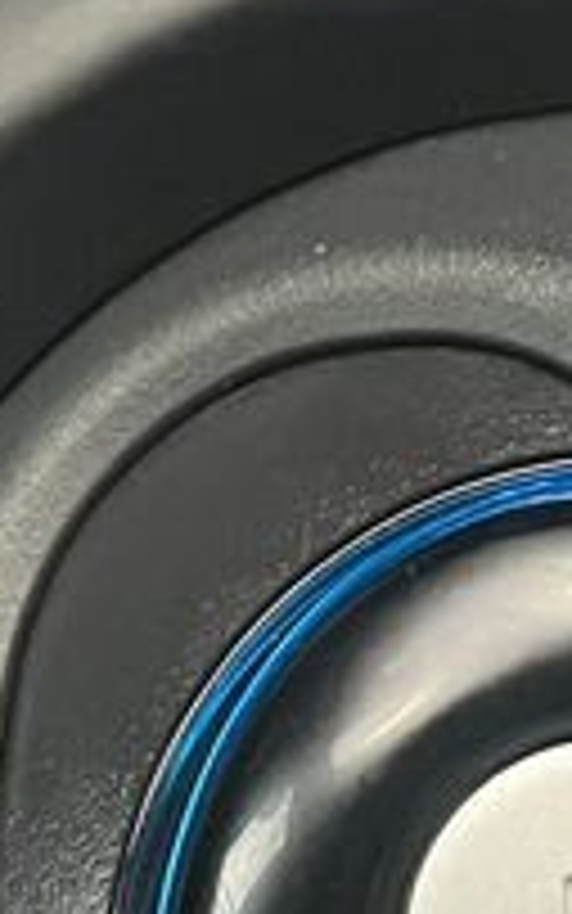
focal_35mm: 139
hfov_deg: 9.3
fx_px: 3465
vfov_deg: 14.9
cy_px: 162
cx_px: 761
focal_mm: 5.1
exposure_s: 1/33
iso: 640
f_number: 1.6
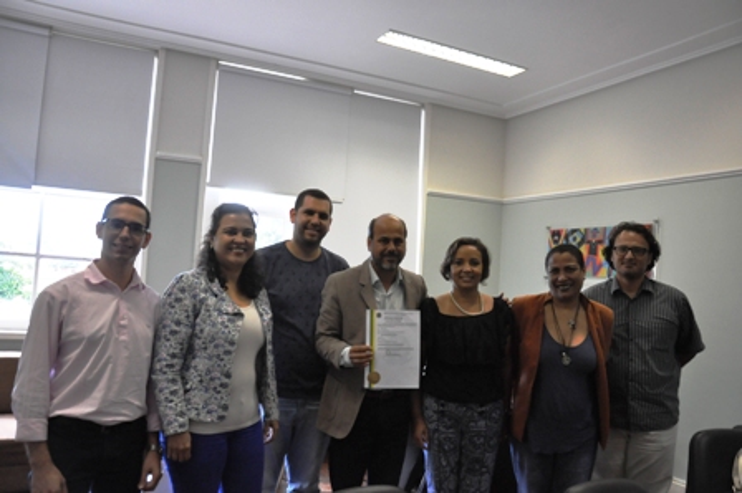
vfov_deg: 47.9
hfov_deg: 67.4
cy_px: 246
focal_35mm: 27
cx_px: 371
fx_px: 556
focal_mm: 18
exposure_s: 1/200
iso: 1600
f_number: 3.5
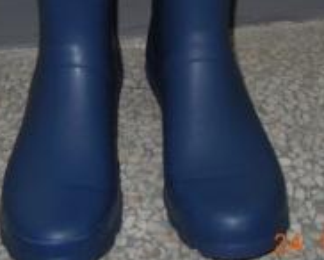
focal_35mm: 72
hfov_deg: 26.4
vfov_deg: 20.7
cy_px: 7
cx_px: 146
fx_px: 691
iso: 200
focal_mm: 5.4
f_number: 3.5
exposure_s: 1/30
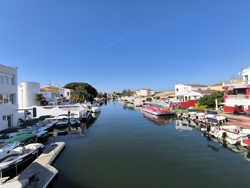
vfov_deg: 78.1
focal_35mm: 16
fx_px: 116
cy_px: 94
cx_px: 125
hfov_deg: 94.5
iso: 50
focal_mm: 1.65
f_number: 2.2
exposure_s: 1/2584
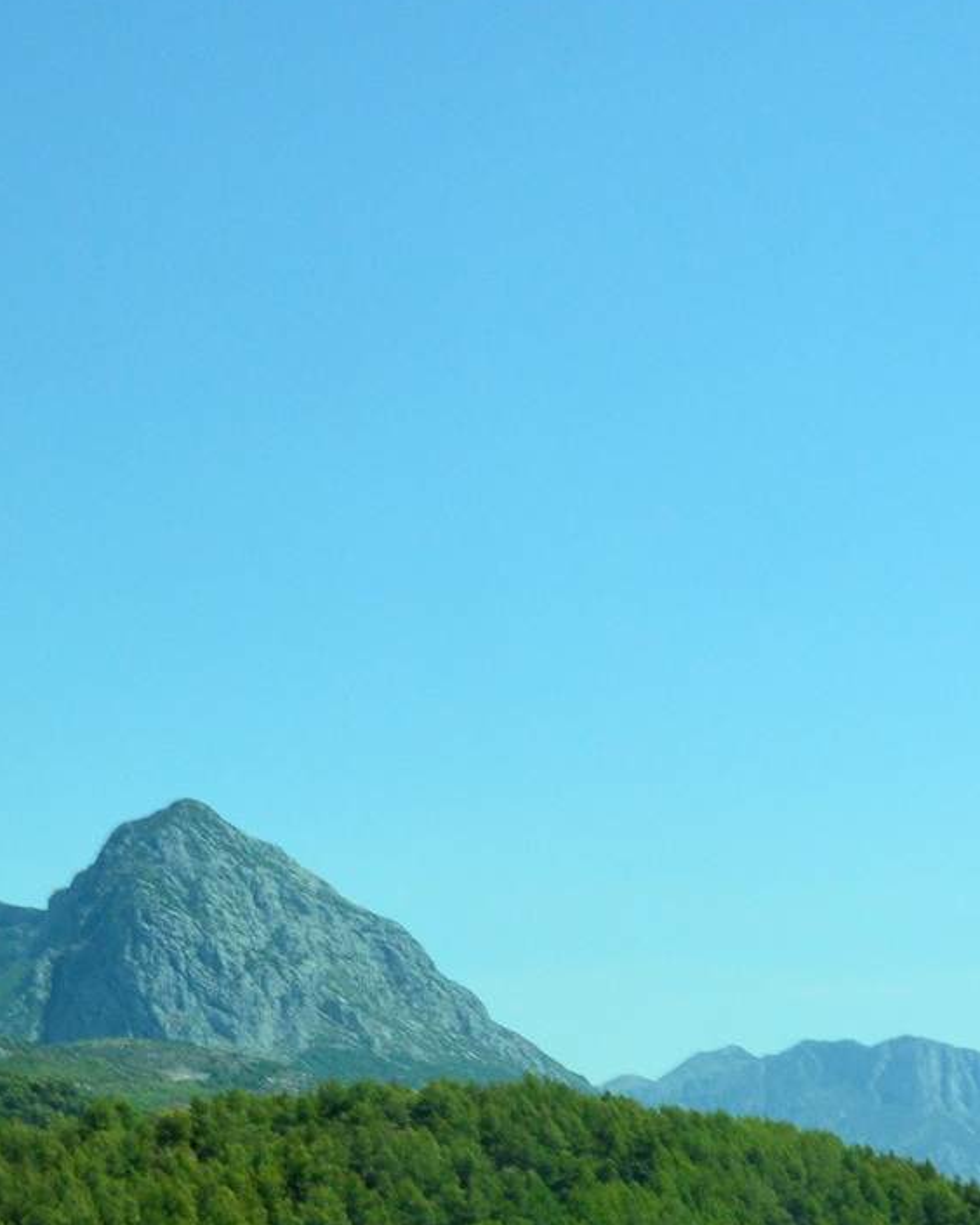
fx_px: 2937
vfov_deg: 22.6
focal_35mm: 81
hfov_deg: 18.9
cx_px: 593
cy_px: 1225
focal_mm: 18
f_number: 10
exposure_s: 1/200
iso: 400
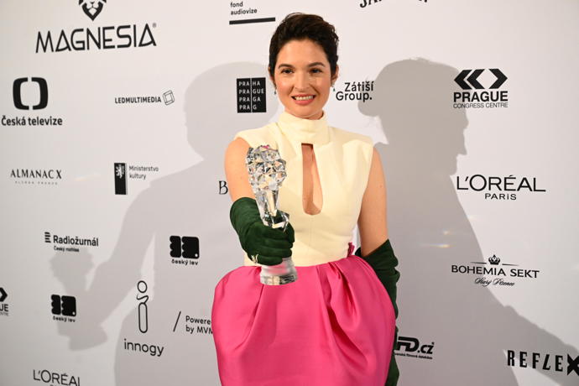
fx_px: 1029
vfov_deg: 21.2
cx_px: 290
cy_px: 193
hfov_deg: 31.4
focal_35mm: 64
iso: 2500
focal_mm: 64
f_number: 5
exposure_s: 1/320
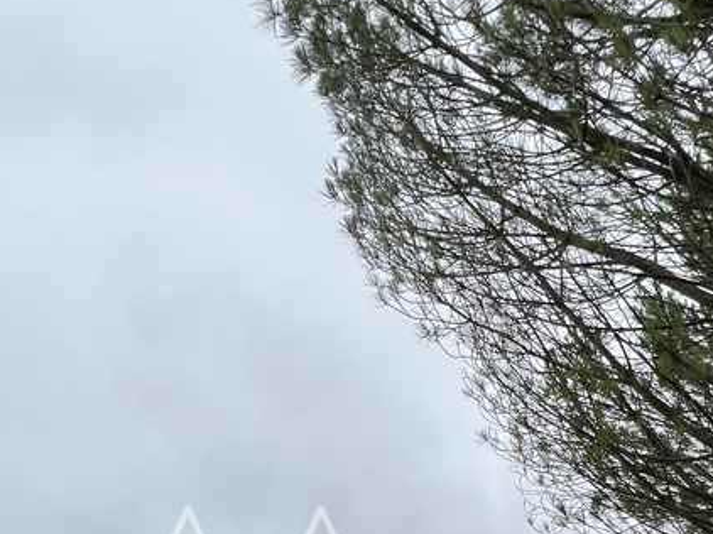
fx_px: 762
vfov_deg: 29.2
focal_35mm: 37
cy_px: 735
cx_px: 240
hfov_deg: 49.3
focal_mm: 1.57
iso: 32
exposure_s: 1/1449
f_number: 1.8
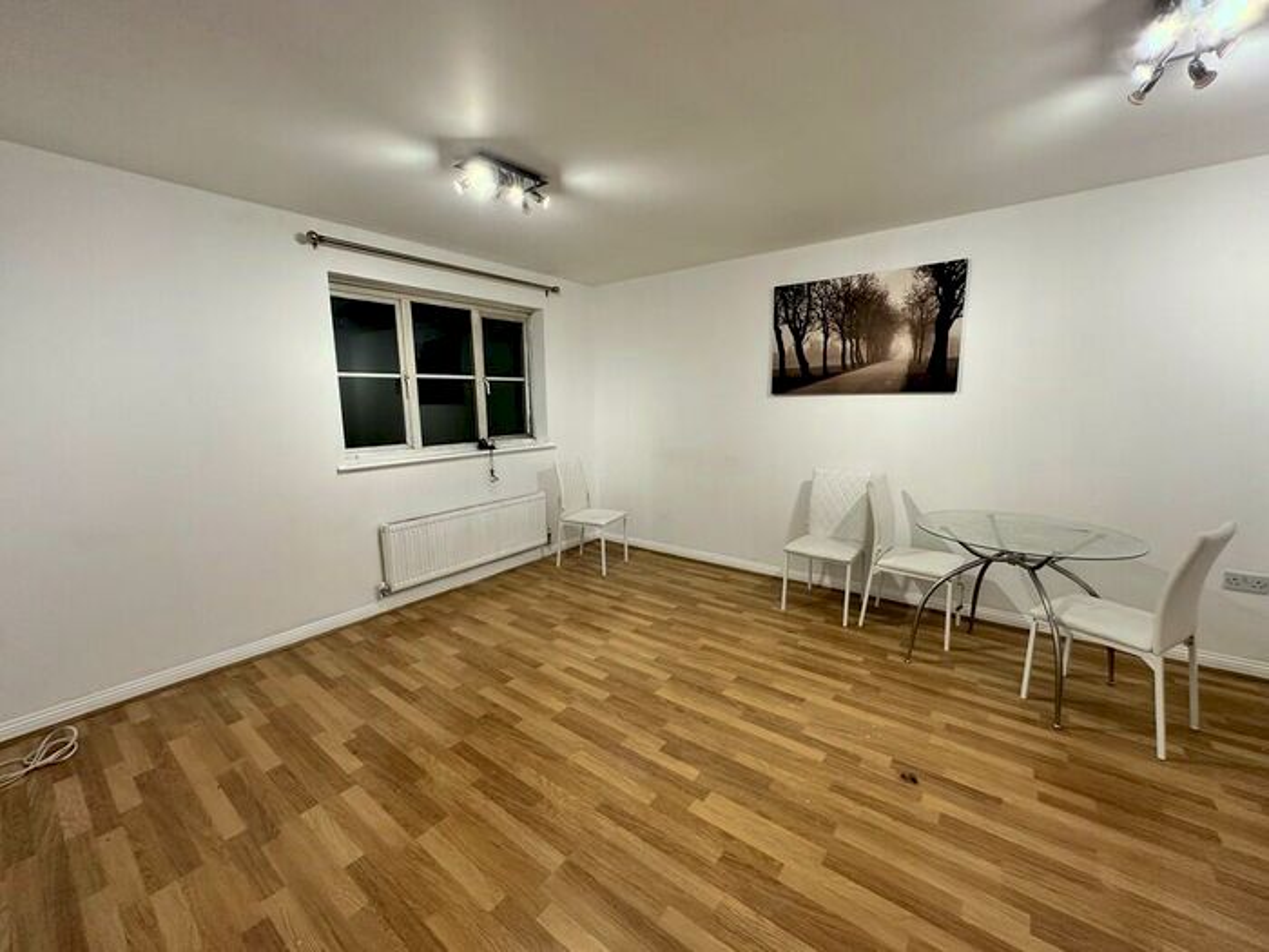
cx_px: 634
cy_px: 476
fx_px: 513
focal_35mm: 14
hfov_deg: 102.1
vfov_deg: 85.7
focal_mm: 2.22
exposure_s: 1/100
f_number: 2.2
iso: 160
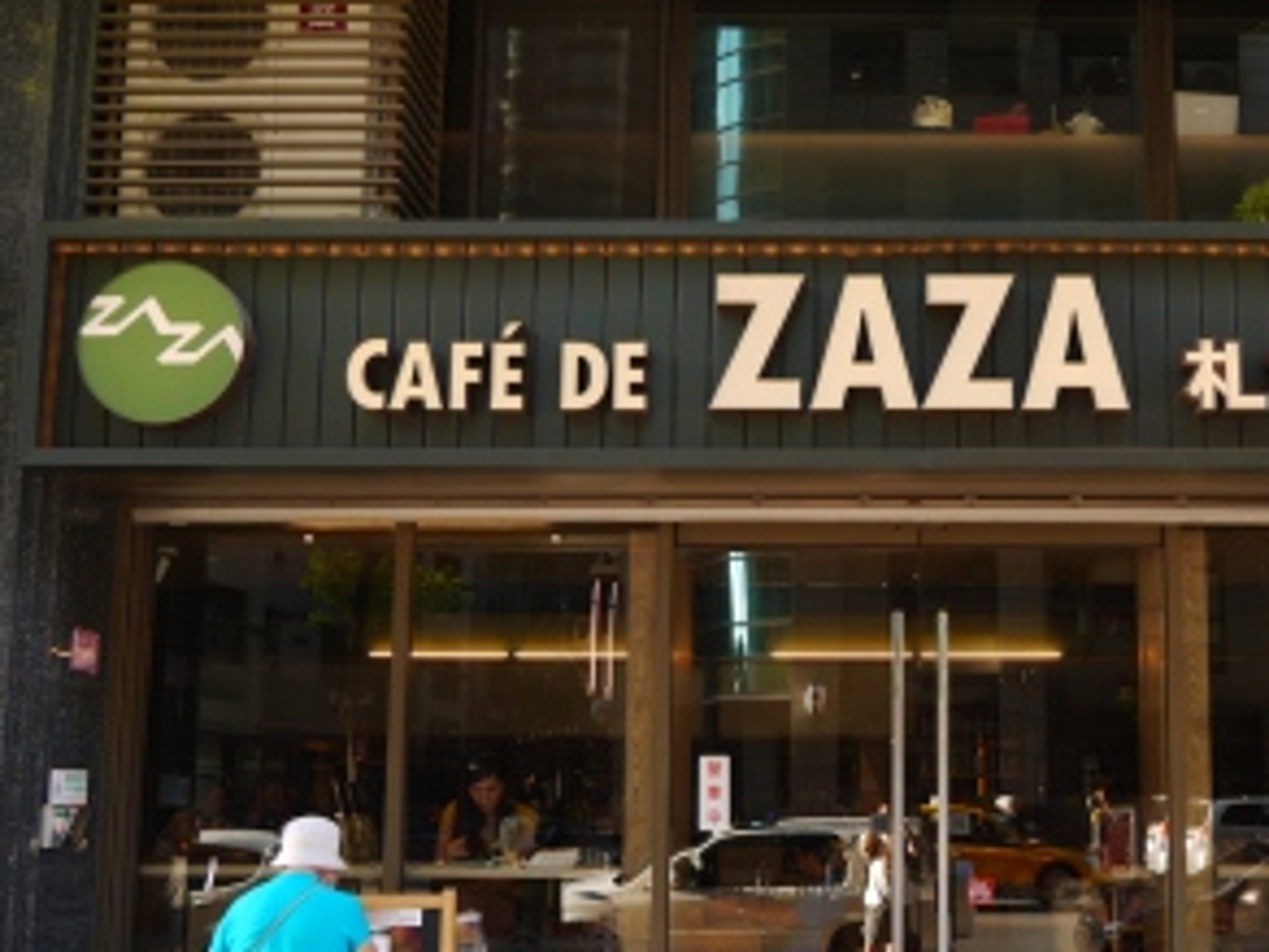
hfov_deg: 42.8
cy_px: 604
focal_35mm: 43
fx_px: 1576
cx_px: 917
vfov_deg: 33.4
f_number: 3.5
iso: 160
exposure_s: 1/80
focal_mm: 14
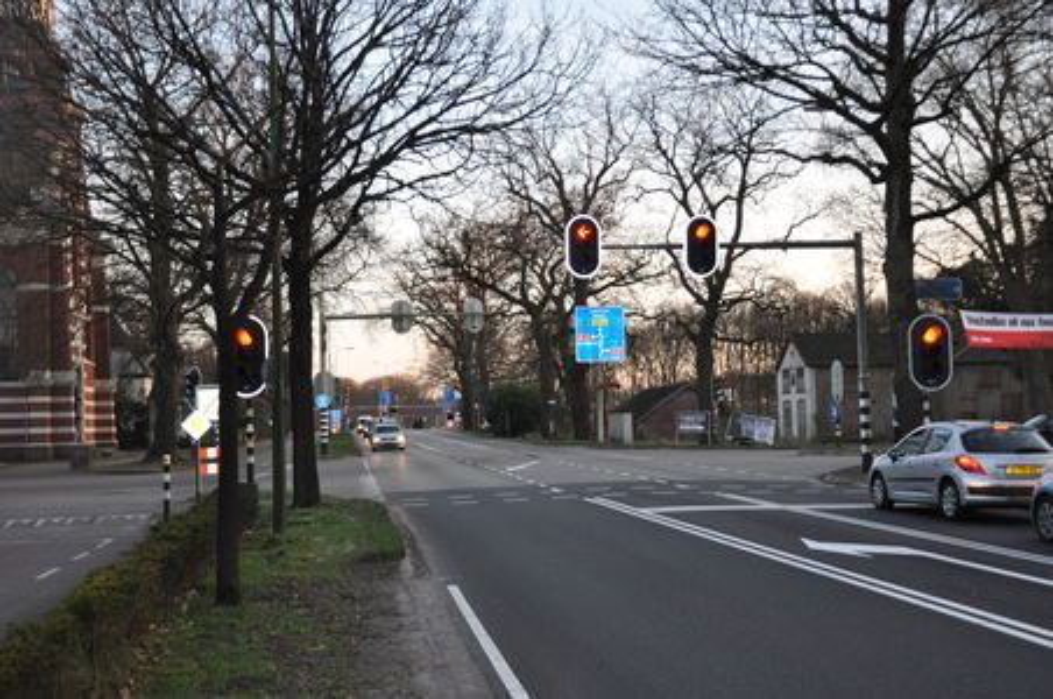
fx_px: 1402
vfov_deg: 28.0
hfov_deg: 41.2
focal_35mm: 48
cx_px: 526
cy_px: 350
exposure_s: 1/160
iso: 400
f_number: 4.2
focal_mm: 32
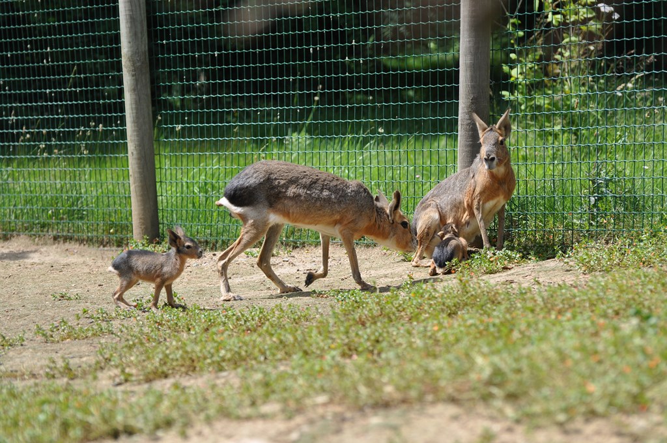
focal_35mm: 202
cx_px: 334
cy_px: 222
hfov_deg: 10.2
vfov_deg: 6.8
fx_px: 3747
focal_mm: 135
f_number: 5.6
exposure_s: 1/1600
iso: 400
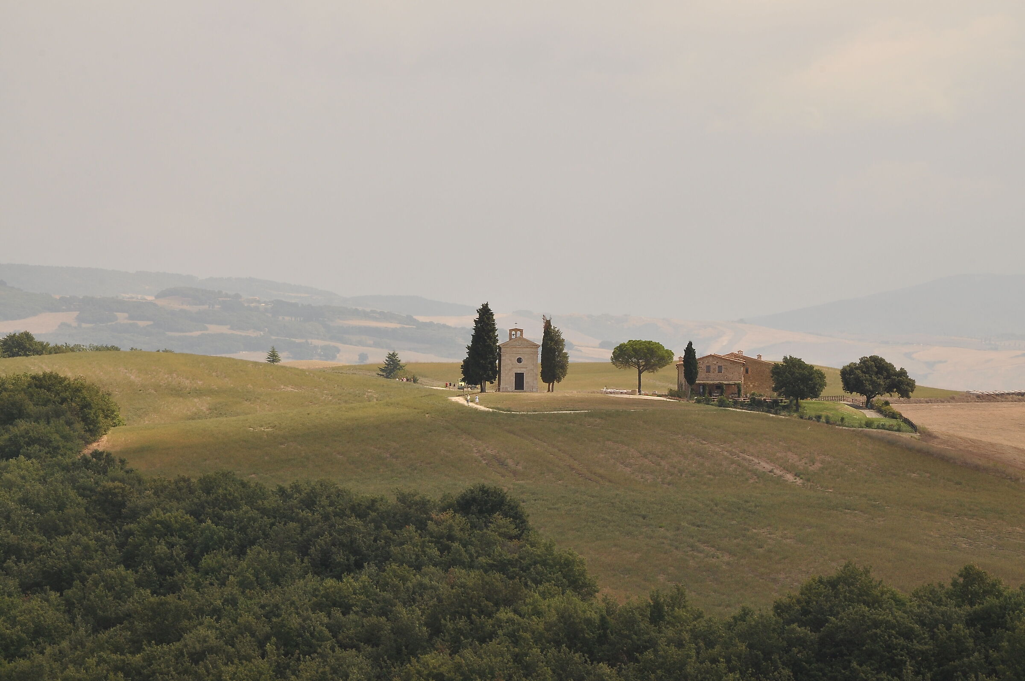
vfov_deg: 8.7
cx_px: 512
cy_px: 340
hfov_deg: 13.1
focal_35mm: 158
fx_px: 4479
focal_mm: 105
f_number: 16
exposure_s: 1/125
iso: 200
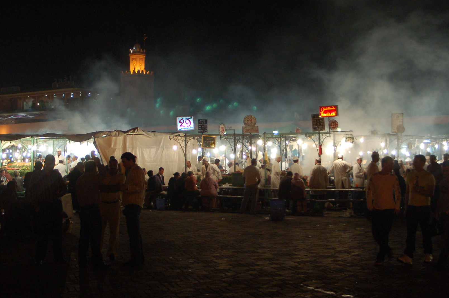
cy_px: 126
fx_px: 785
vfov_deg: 21.5
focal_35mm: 63
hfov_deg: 31.9
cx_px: 210
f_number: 4
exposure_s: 1/30
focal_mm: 28
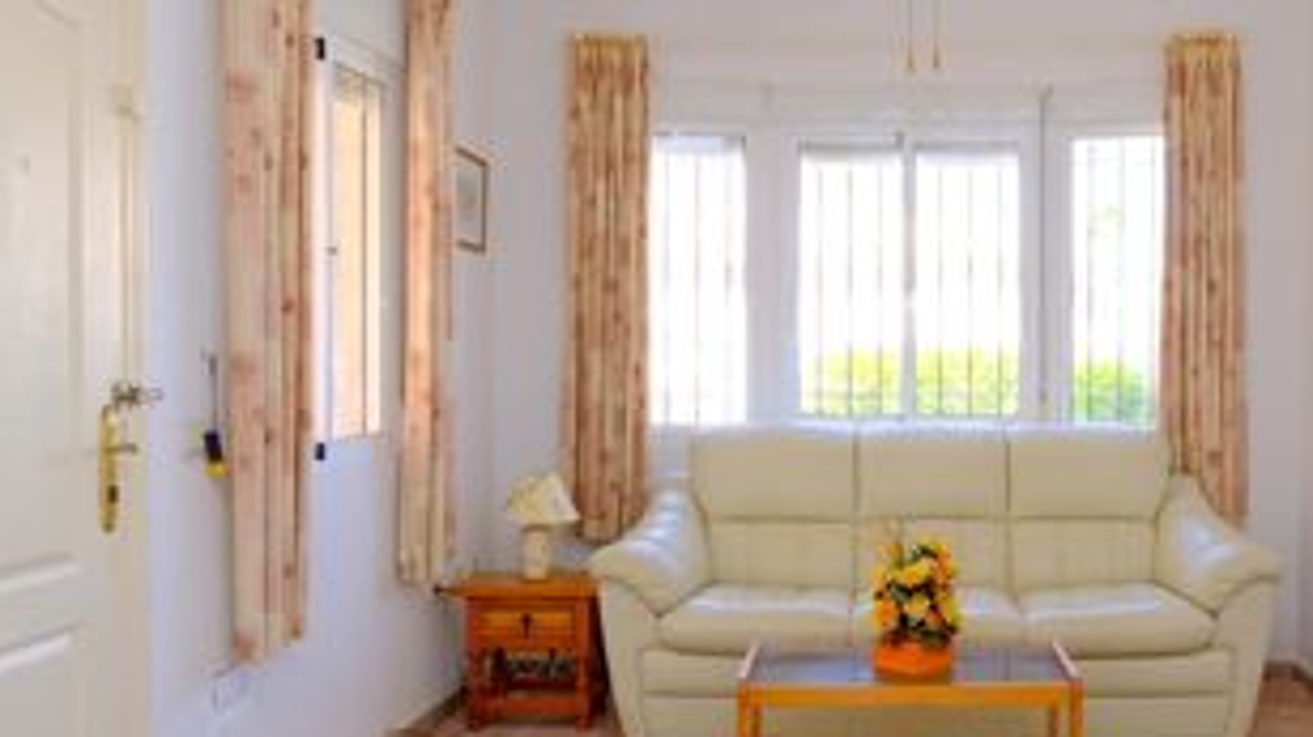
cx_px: 987
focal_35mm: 36
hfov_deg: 52.8
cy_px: 390
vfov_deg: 32.8
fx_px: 1253
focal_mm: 10
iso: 500
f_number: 4
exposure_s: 1/125
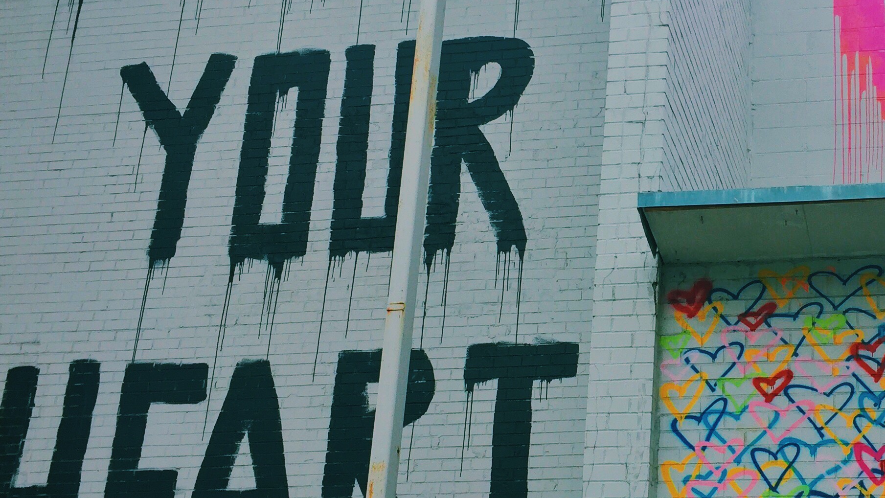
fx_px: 1338
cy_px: 282
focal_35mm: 57
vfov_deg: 21.1
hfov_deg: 35.5
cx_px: 697
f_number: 2.2
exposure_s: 1/1041
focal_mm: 4.15
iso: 32
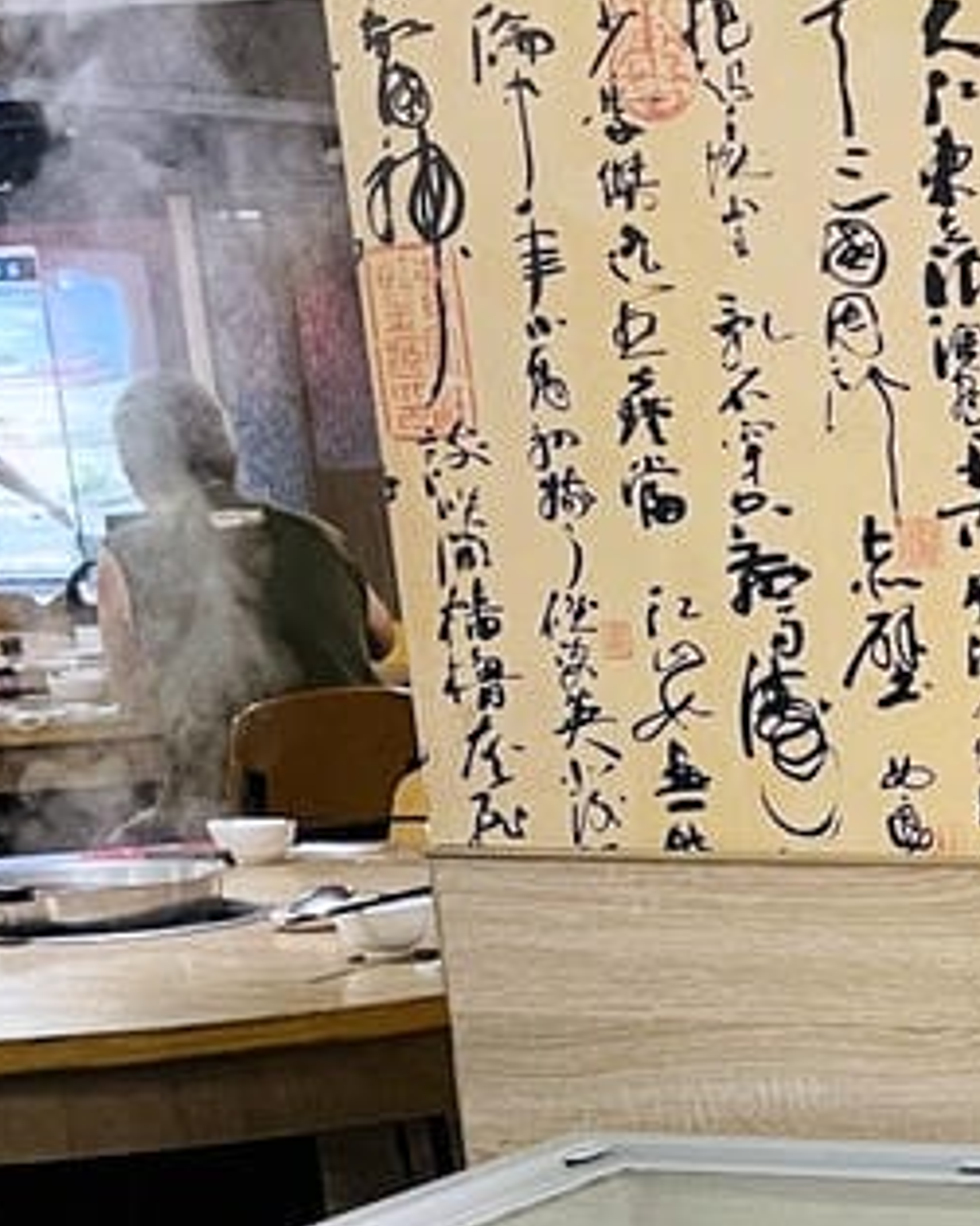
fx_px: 3518
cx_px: 1503
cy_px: 1398
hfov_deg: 14.7
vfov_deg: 18.9
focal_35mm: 97
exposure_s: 1/60
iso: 200
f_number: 1.6
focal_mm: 4.2
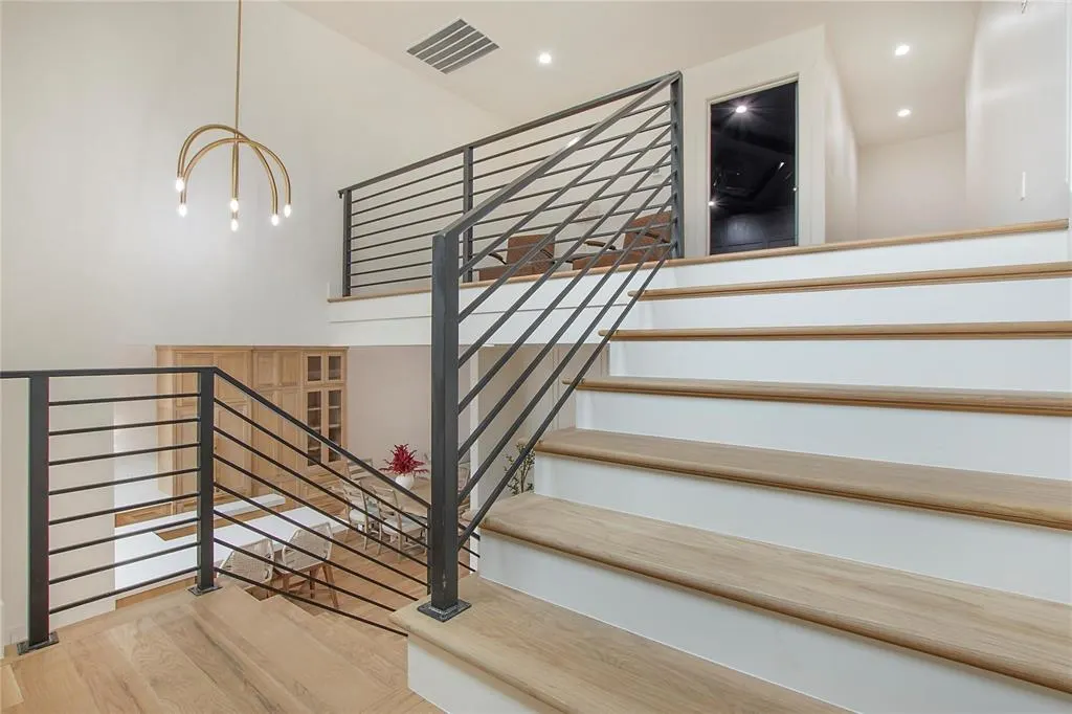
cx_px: 536
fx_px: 476
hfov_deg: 96.8
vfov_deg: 73.7
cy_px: 357
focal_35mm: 16
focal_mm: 11
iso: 100
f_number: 7.1
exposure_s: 1/60
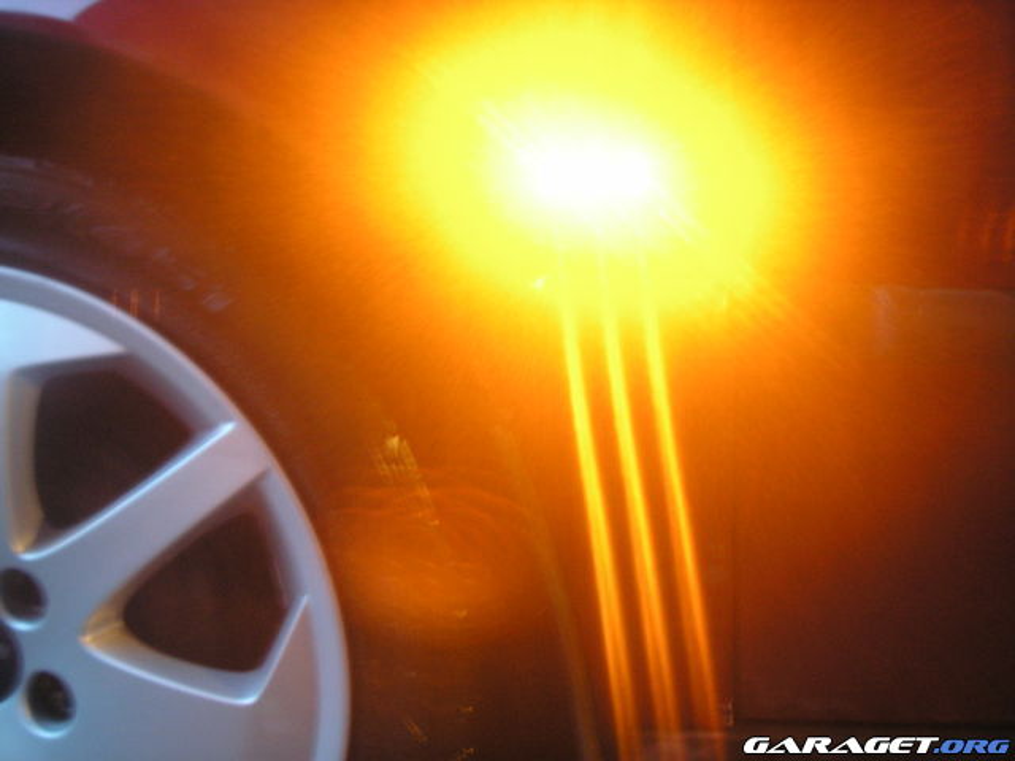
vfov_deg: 37.7
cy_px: 380
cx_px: 508
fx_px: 1114
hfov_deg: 49.0
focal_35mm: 38
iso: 160
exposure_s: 4
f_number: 3.3
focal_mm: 6.3
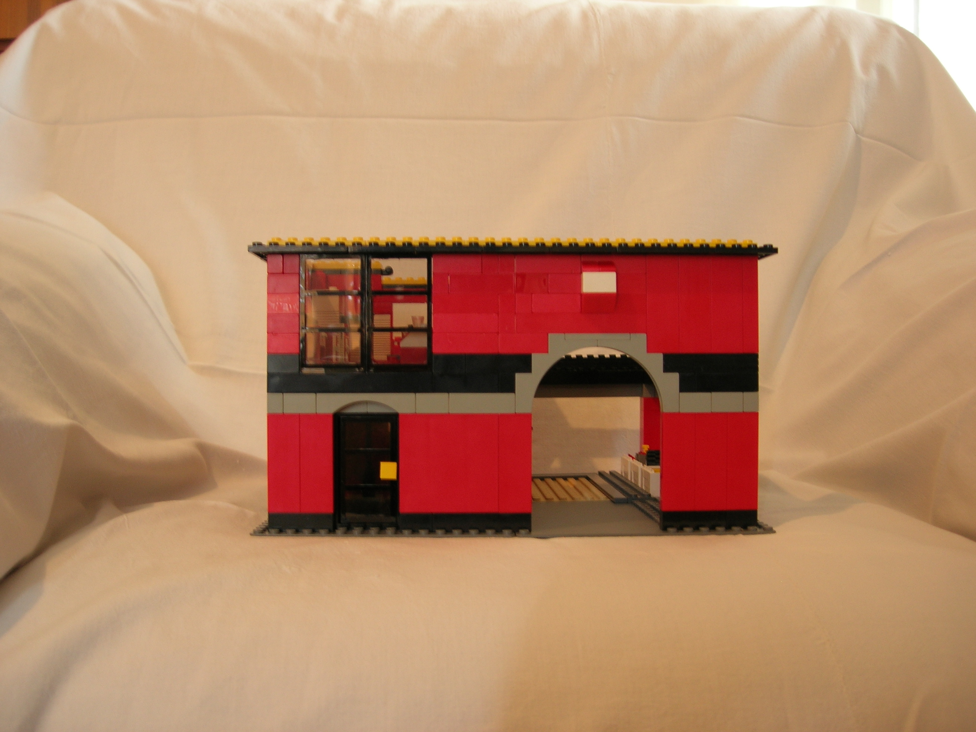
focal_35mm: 38
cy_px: 366
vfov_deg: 37.7
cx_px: 488
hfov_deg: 49.0
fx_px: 1071
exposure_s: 1/9.1
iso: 64
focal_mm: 7.8
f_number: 2.8
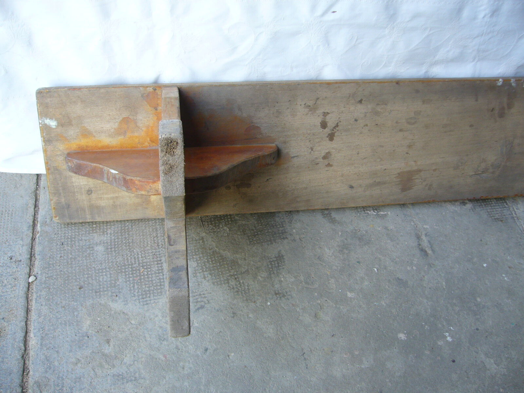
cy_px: 196
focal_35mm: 35
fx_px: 530
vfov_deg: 40.7
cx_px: 262
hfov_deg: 52.6
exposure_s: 1/30
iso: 80
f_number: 2.8
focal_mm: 5.8
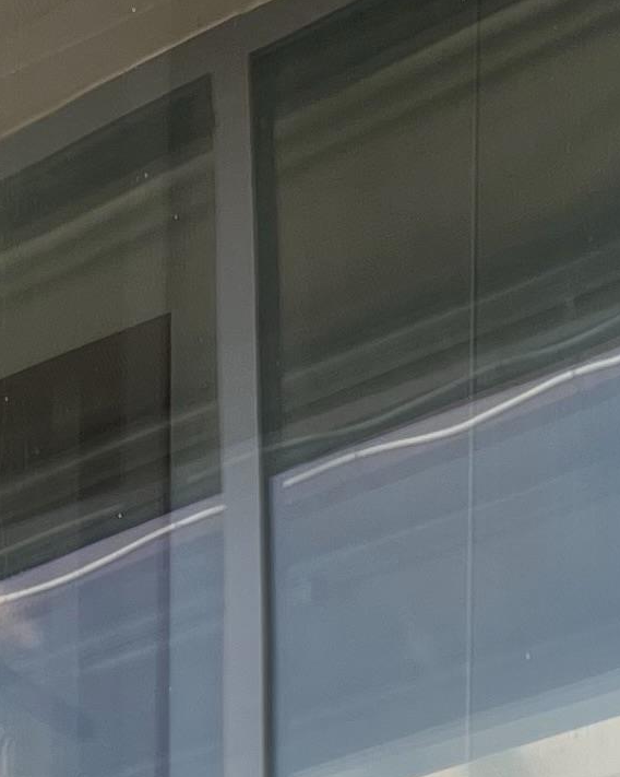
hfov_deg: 10.6
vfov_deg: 10.5
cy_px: 2145
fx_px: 3306
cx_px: 704
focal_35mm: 144
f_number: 1.5
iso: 50
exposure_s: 1/300
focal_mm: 5.7
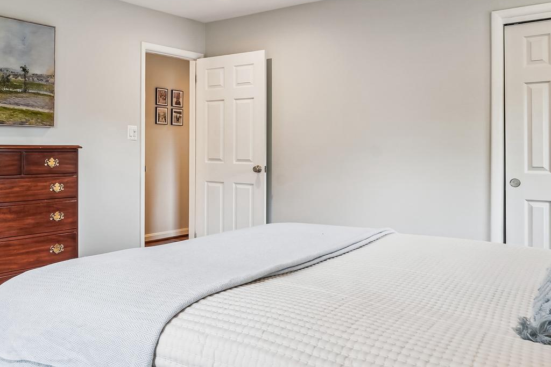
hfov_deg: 55.5
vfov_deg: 41.1
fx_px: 490
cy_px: 179
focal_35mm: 32
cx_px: 129
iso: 100
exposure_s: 1/4
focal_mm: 16
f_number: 8
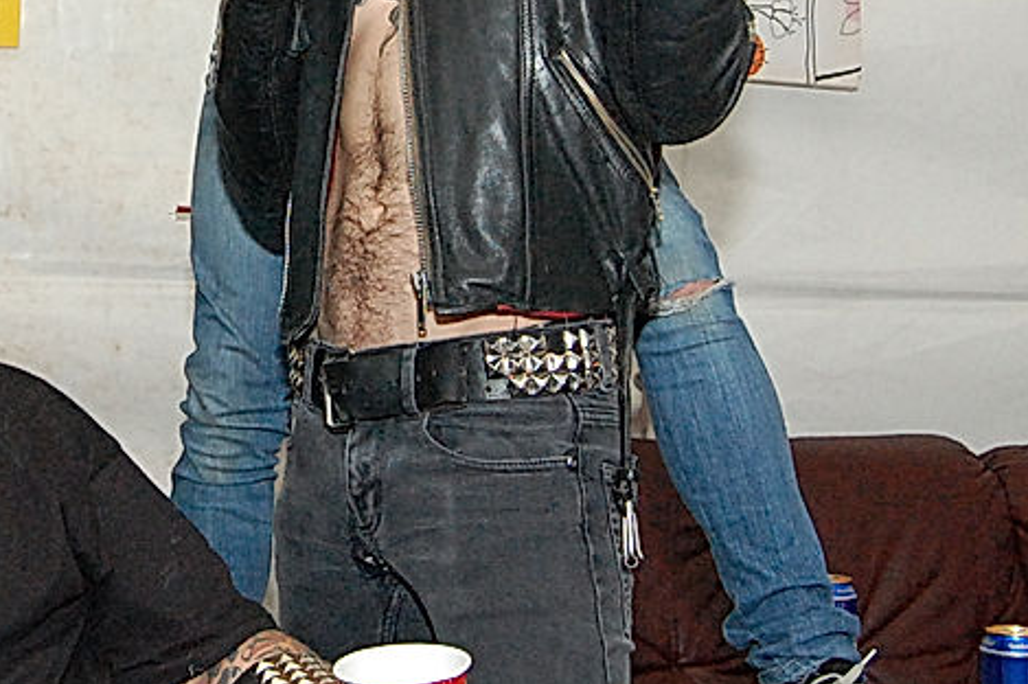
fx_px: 2519
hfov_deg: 22.6
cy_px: -61
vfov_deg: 15.1
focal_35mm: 88
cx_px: 134
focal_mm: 23
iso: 1600
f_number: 7.1
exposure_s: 1/60
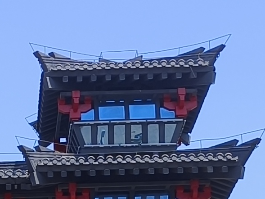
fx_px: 1225
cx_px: -97
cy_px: 263
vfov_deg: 9.1
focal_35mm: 160
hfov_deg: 11.9
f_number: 1.75
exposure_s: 1/1730
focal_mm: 5.5
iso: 72
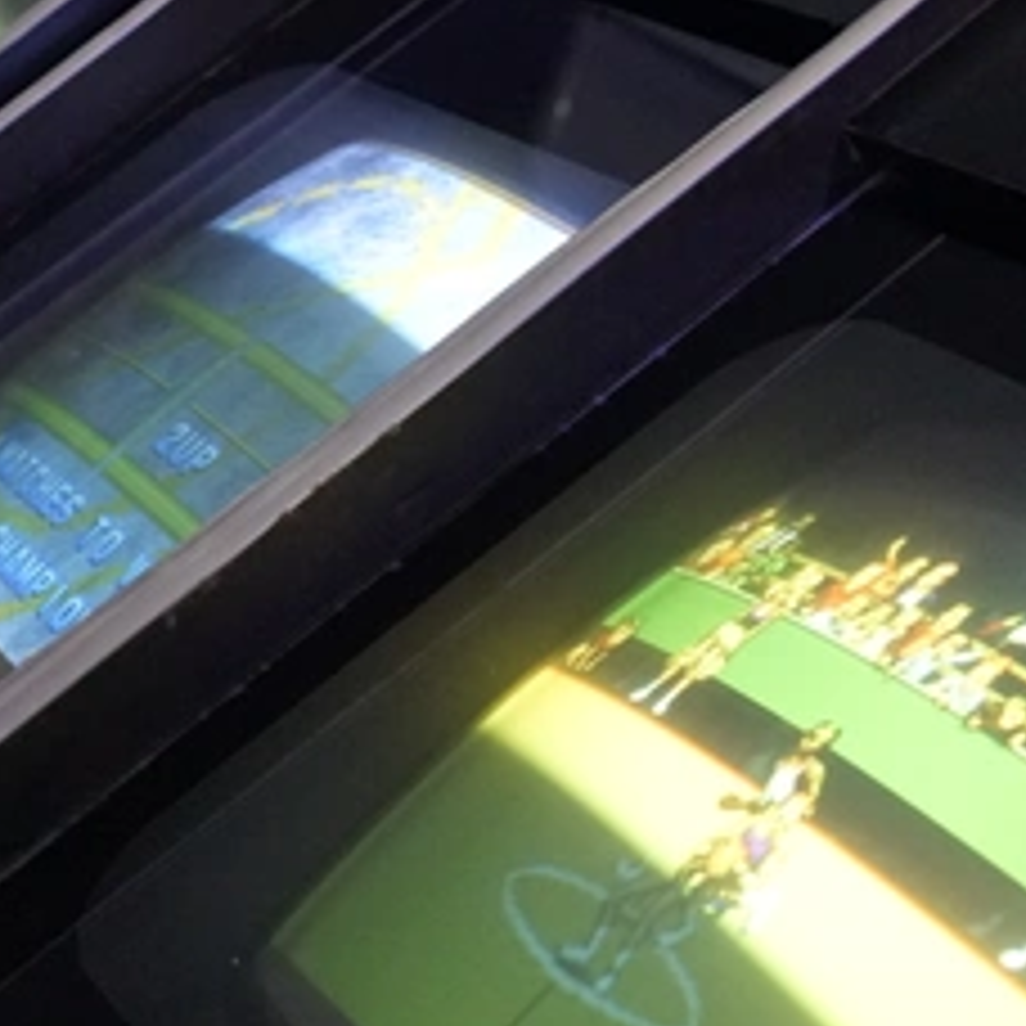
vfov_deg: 16.0
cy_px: 536
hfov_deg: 15.7
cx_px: 54
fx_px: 3655
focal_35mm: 109
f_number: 4
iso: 6400
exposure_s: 1/160
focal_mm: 30
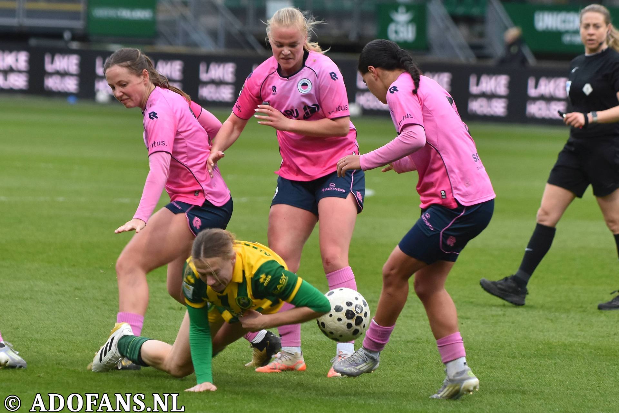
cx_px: 310
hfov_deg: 8.6
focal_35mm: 240
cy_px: 206
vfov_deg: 5.7
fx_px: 4126
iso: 500
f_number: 3.5
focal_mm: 160
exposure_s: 1/320
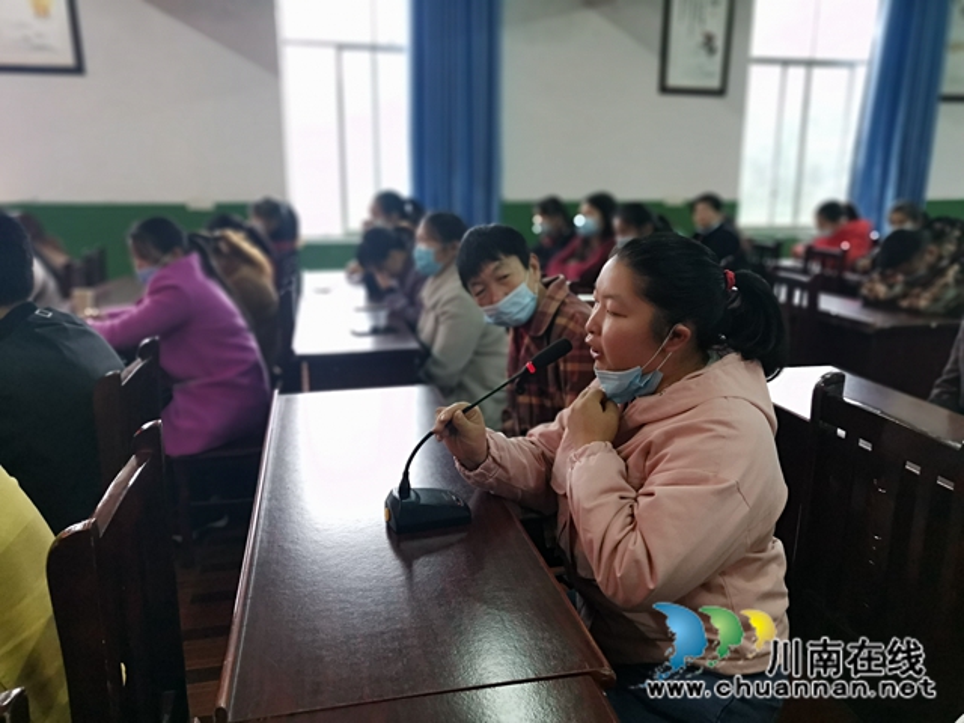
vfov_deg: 51.4
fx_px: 752
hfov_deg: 65.3
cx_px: 482
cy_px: 362
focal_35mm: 27
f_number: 2.2
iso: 250
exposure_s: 1/36
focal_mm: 3.95
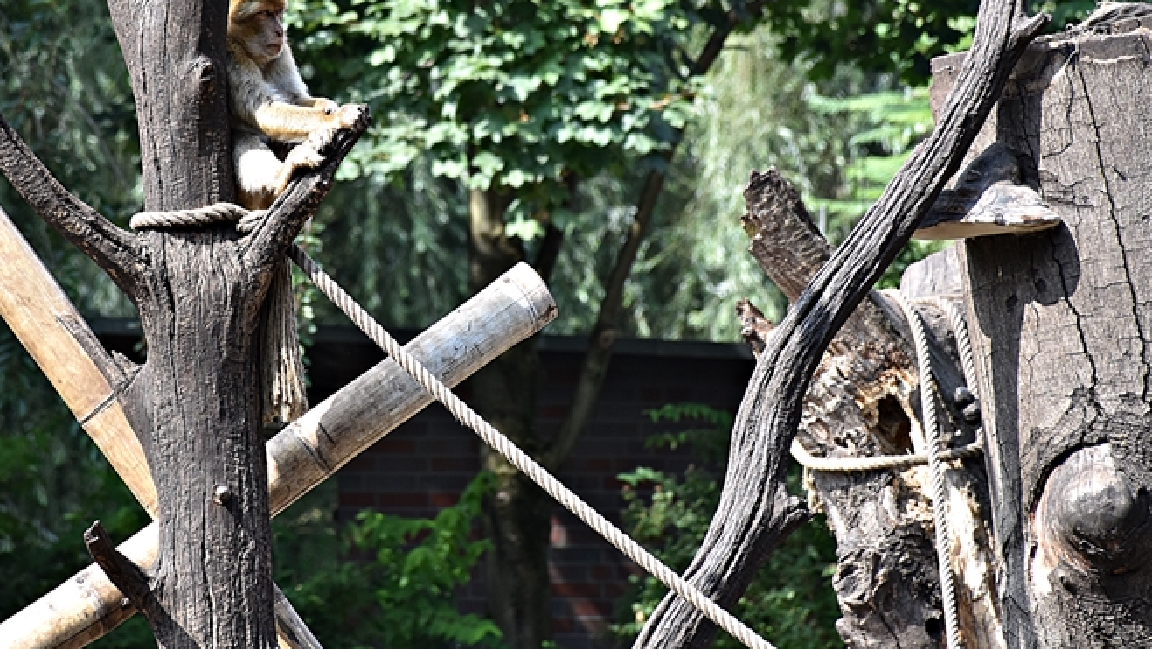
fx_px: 10449
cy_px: 115
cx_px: 404
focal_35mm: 342
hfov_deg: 6.3
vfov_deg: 3.6
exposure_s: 1/400
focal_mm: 140
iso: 400
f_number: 5.6
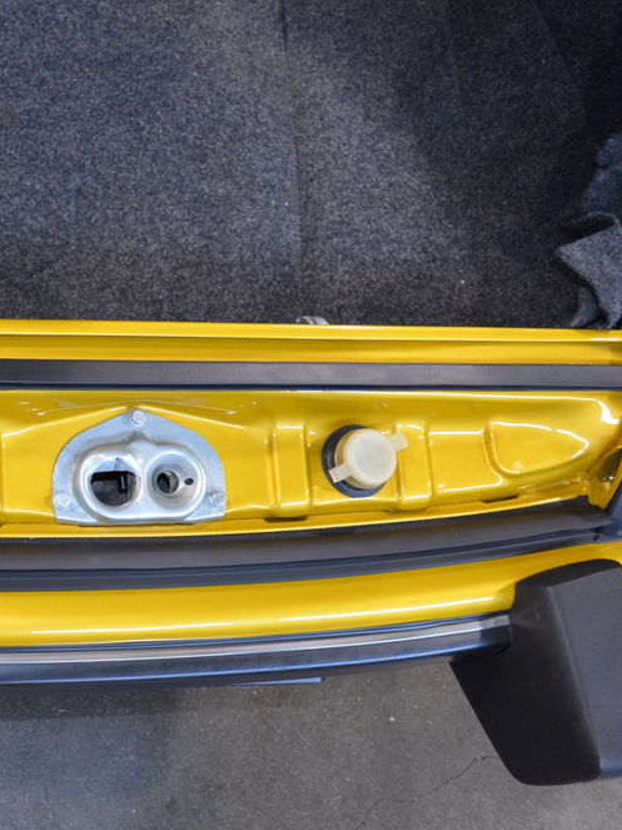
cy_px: 421
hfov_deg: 34.1
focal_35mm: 40
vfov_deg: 46.8
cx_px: 71
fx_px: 959
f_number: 3.5
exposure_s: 1/60
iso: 1000
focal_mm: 18
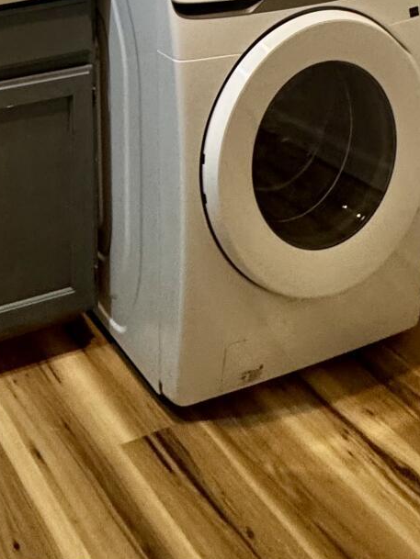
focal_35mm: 46
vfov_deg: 28.9
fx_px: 744
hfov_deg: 25.8
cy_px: -247
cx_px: -161
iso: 250
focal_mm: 2.22
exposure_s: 1/60
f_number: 2.2
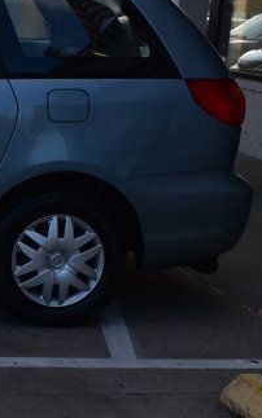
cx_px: -227
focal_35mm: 97
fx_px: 1108
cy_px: 157
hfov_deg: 12.2
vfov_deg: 21.4
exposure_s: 1/250
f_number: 10
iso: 400
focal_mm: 20
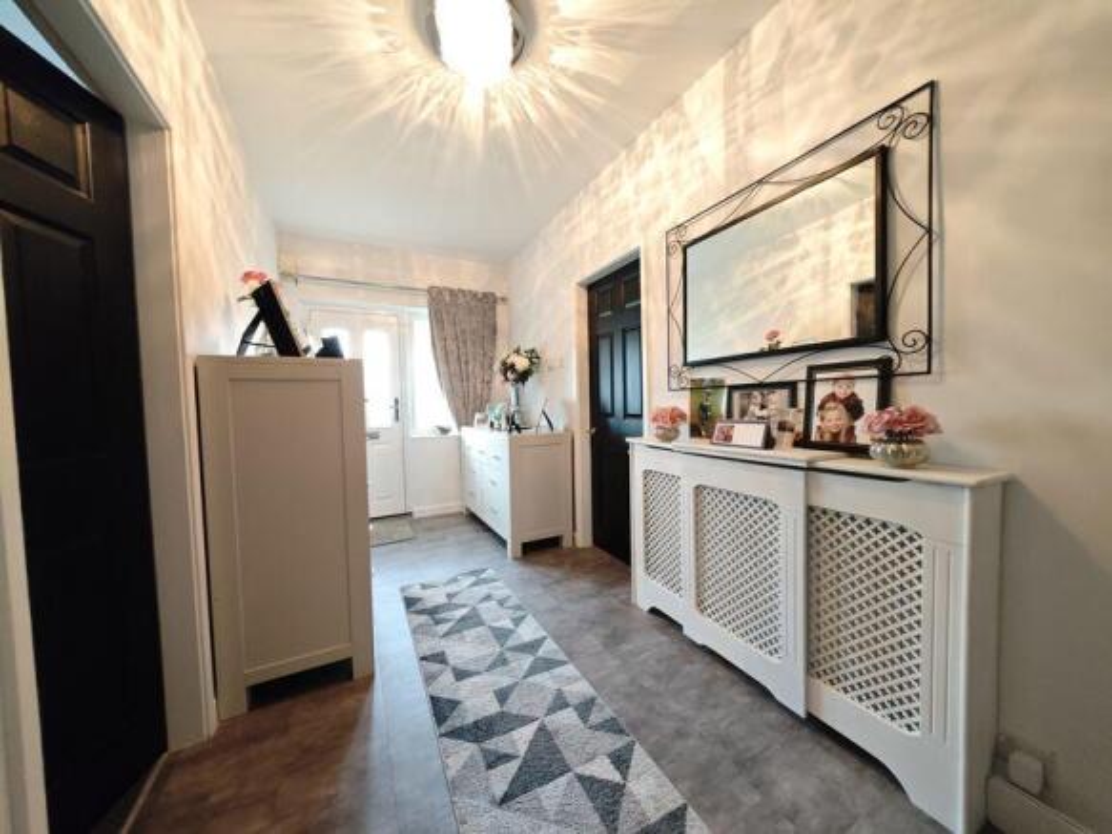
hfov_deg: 110.5
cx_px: 556
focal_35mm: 12
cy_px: 417
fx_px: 385
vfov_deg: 94.5
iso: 640
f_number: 1.8
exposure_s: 1/16.7
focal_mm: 2.03
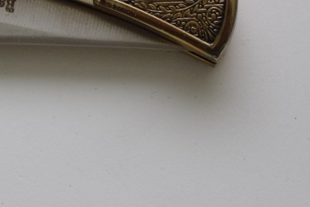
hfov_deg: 9.0
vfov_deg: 6.0
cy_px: -43
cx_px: -50
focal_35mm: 227
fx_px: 1958
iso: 800
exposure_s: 1/100
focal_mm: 55
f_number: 5.6
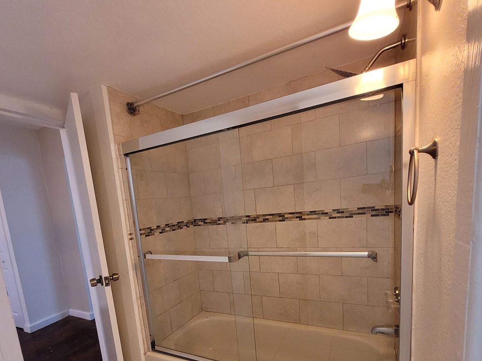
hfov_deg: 87.4
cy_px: 241
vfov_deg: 69.6
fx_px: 251
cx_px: 213
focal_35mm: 18
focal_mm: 1.74
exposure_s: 1/60
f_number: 2.2
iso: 250
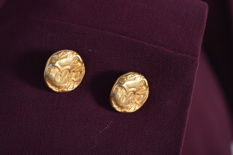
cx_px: 116
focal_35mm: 82
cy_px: 78
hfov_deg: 24.6
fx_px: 533
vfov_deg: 16.5
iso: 100
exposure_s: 1/200
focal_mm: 55
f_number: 8
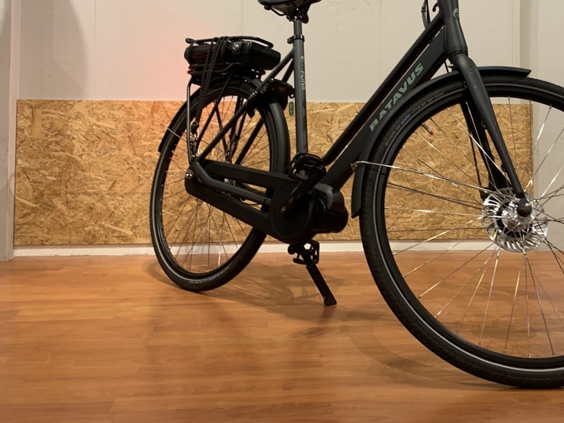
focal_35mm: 41
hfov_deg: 45.4
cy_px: 94
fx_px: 668
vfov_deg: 34.2
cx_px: 347
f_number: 1.8
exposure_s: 1/50
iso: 160
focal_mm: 4.25
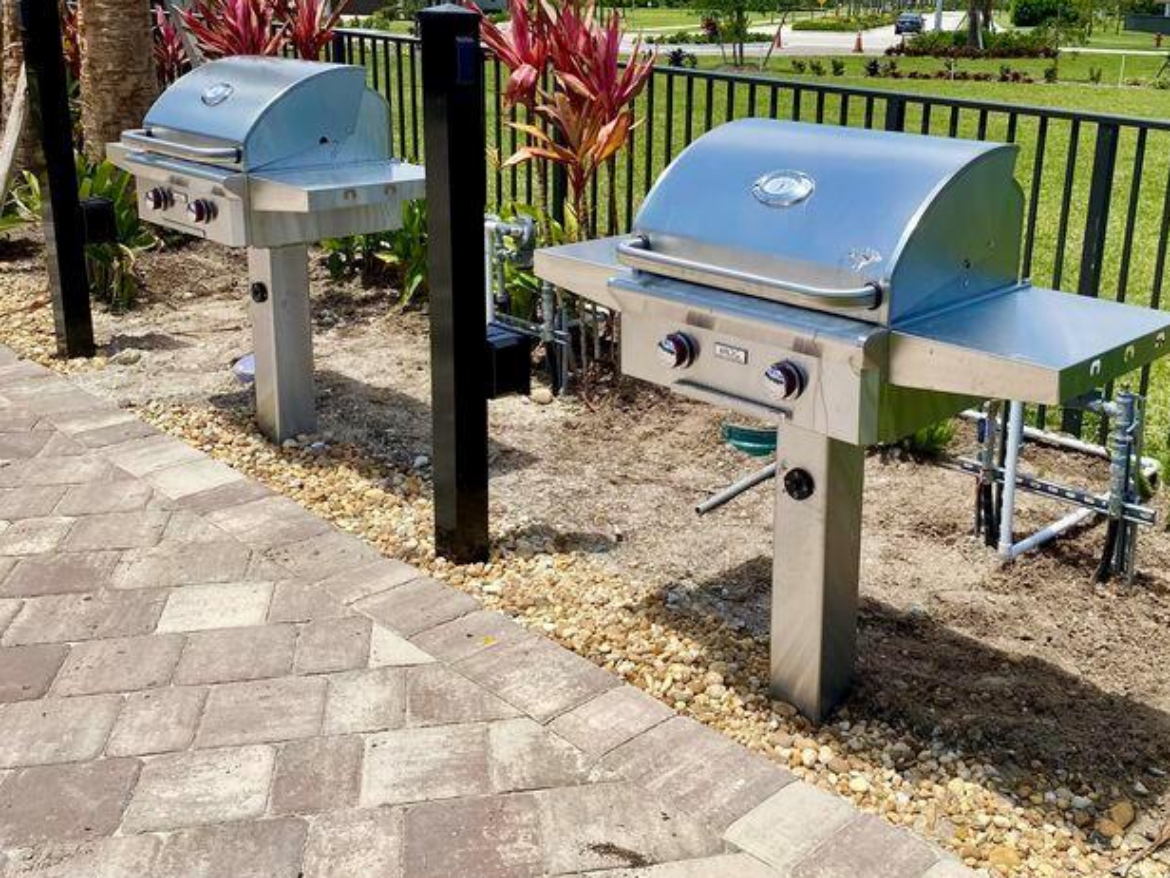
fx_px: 1217
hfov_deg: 50.9
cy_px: 291
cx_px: 717
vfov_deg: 39.2
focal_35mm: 36
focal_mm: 4.25
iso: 32
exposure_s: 1/3731
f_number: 1.8
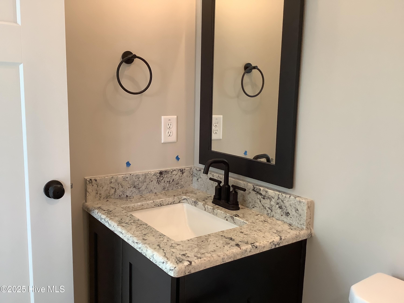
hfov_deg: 58.4
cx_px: 202
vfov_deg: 45.4
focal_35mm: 31
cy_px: 152
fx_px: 362
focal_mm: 3.3
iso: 160
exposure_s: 1/50
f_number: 2.4
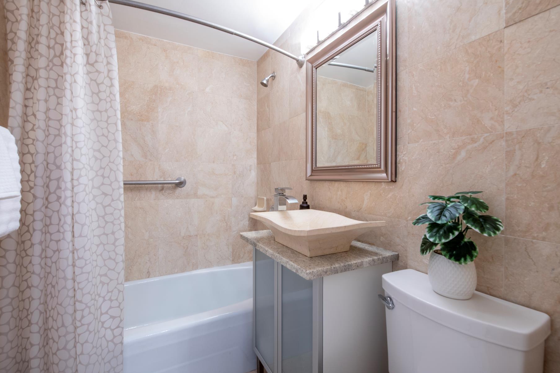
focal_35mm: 16
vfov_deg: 73.7
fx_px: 249
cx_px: 268
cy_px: 187
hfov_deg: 96.7
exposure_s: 1.6
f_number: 11
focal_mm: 15
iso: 250
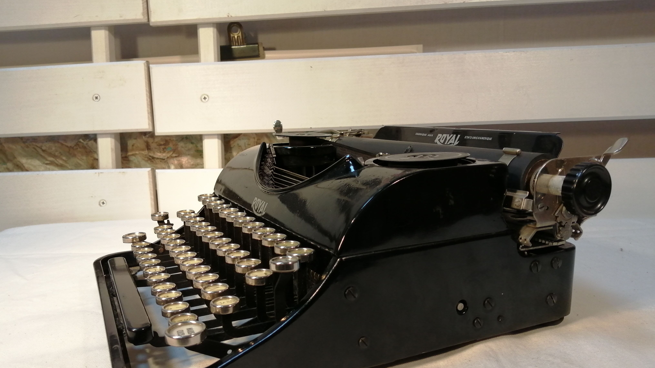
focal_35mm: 29
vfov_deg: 40.0
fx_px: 504
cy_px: 223
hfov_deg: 66.1
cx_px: 320
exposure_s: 1/100
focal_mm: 3.46
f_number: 1.8
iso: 64
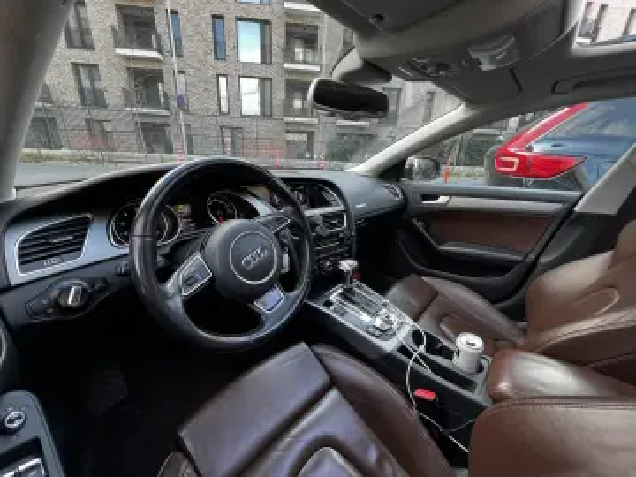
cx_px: 318
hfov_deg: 106.2
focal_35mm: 13
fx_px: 239
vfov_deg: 89.9
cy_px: 238
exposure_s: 1/99
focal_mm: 1.57
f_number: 1.8
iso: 160
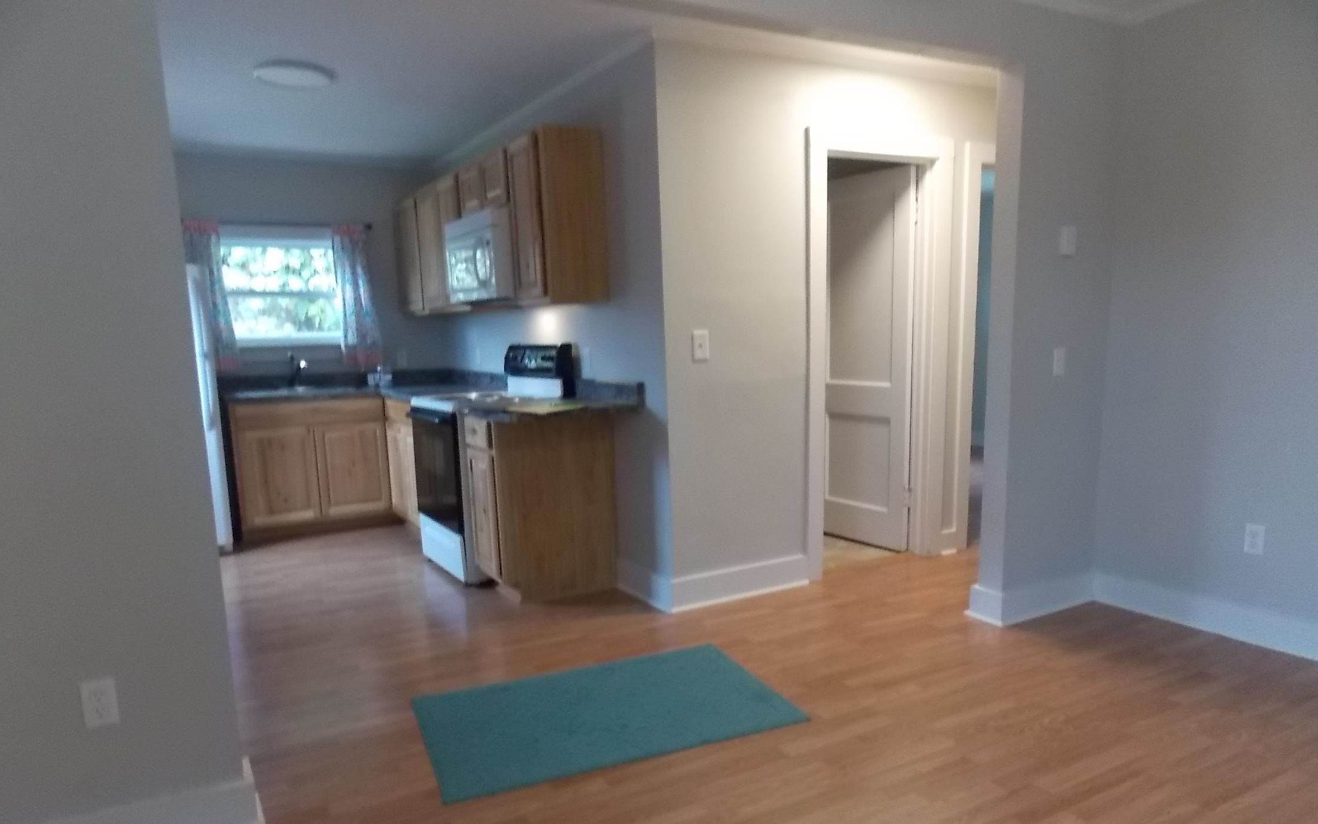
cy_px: 496
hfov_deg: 72.5
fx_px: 898
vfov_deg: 49.0
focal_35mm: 25
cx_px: 673
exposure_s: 1/25
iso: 400
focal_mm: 4
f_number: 3.1
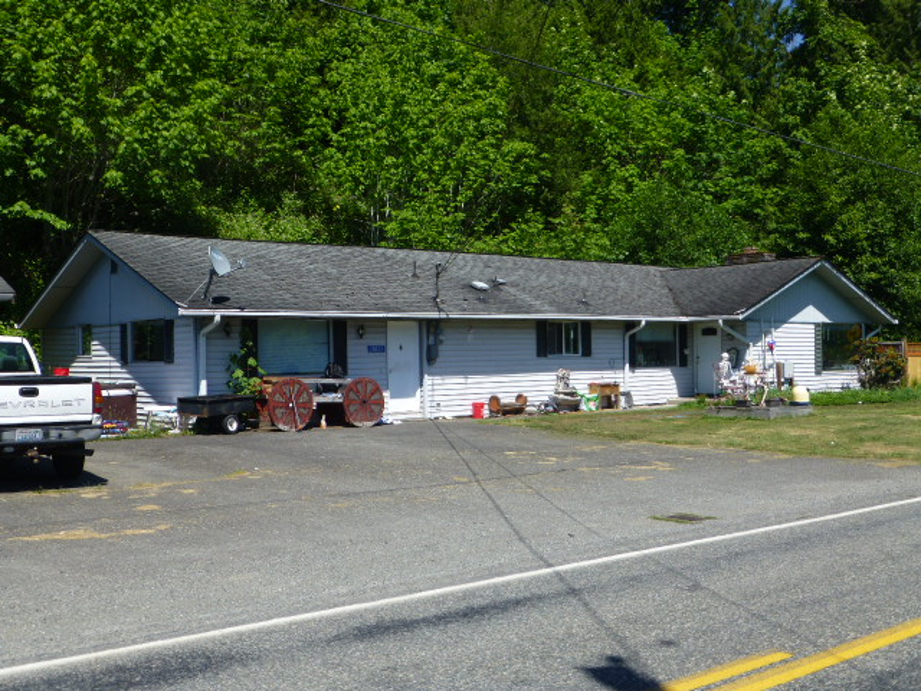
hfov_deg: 45.8
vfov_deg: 35.1
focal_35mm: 41
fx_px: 1091
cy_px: 346
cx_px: 460
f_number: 3.9
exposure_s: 1/800
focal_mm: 7.4
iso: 100
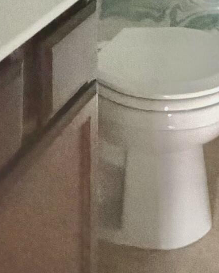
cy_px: -270
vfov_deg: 17.7
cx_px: 250
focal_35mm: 76
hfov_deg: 19.2
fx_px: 615
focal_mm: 2.22
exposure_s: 1/30
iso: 1600
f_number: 2.2
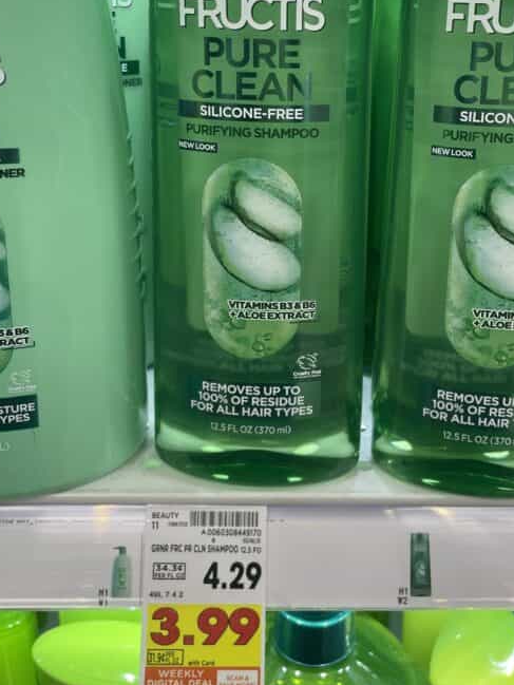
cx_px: 287
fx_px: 811
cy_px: 265
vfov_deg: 45.4
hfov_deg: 35.1
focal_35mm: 41
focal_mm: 4.2
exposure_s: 1/120
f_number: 1.6
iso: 100
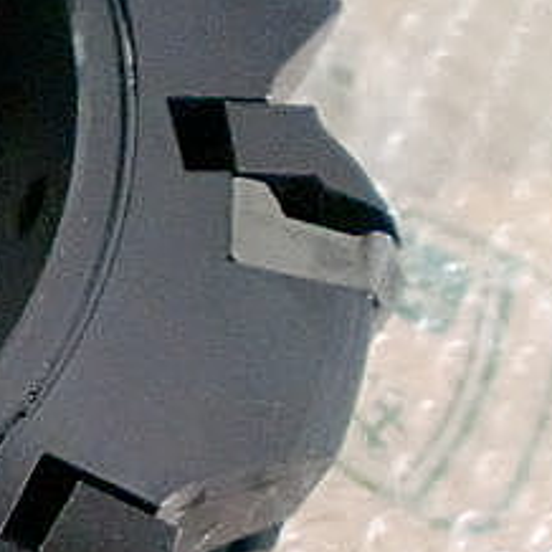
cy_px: 582
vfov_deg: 18.5
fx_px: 1642
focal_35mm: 91
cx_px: -180
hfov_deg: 17.8
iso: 1600
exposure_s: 1/50
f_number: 3.1
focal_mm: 6.3
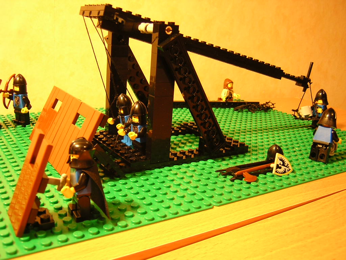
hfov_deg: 51.4
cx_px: 173
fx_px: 360
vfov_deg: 39.7
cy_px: 130
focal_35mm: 36
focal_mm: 4.7
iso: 146
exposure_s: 1/3.6
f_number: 2.6
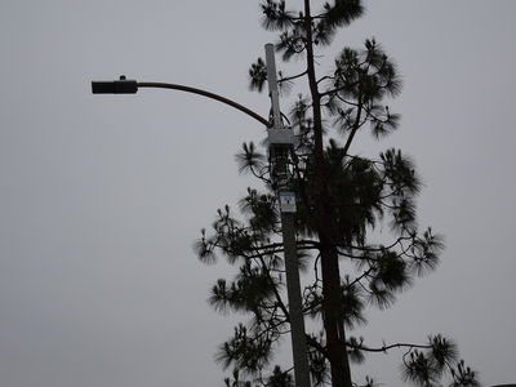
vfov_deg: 22.3
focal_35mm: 66
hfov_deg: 29.4
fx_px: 984
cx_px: 258
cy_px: 194
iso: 80
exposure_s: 1/320
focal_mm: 11.32
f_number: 4.5
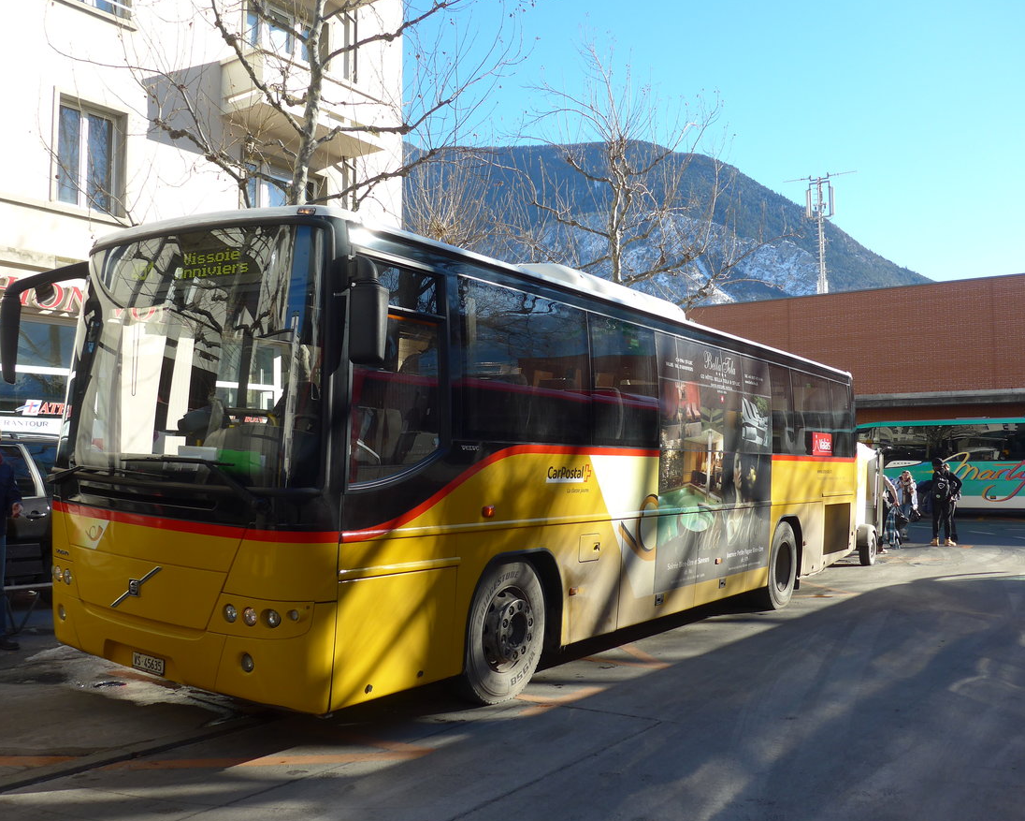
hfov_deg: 57.1
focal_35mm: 31
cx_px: 466
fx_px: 941
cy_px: 409
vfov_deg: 47.1
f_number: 2.8
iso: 80
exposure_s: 1/500
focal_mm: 6
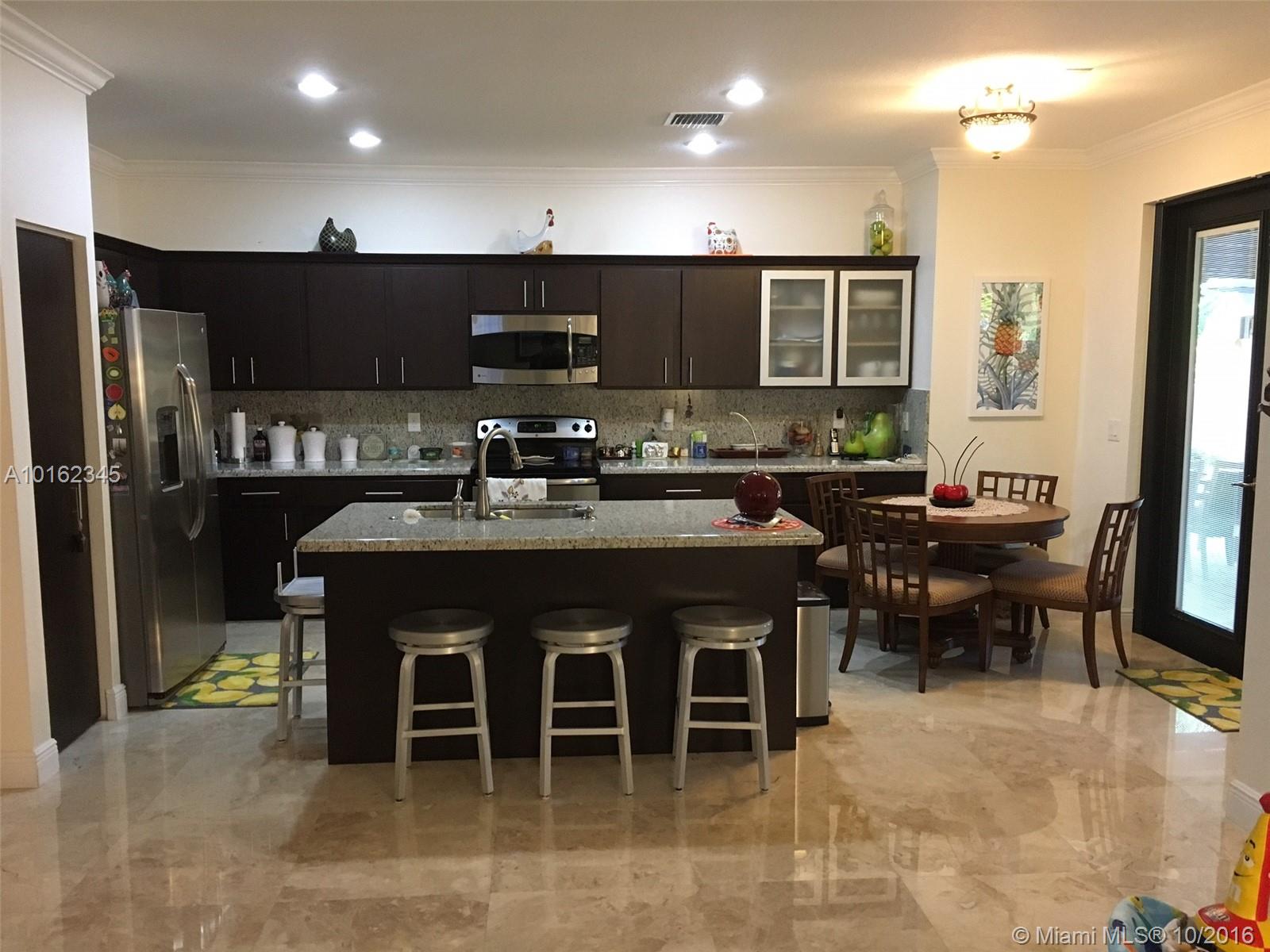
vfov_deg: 48.2
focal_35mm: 29
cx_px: 635
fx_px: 1064
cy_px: 476
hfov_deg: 61.7
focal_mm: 4.15
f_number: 2.2
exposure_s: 1/30
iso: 200
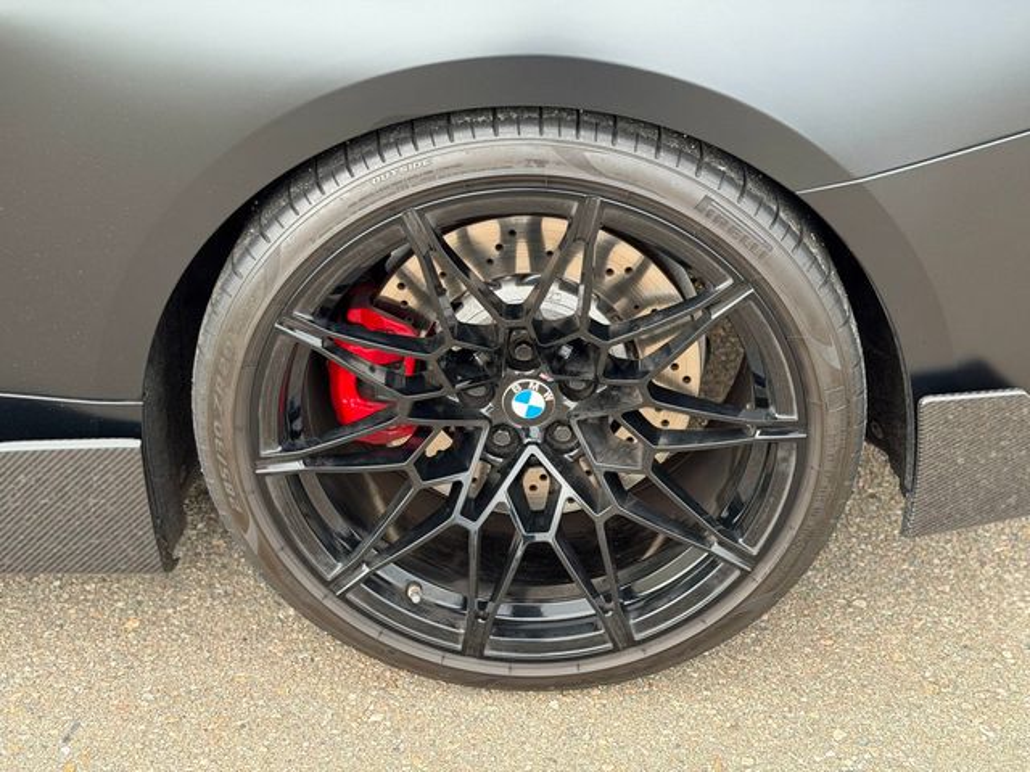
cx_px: 515
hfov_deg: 39.7
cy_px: 386
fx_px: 1428
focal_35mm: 48
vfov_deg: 30.3
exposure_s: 1/175
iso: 64
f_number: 1.78
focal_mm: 6.76
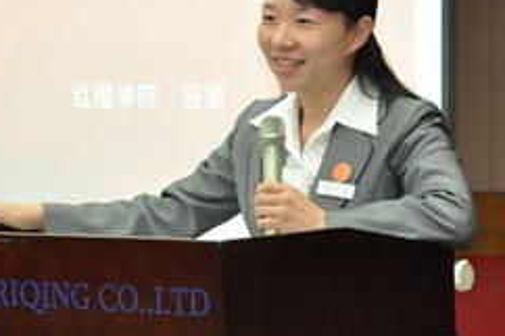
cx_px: 292
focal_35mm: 192
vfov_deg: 7.1
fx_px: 2691
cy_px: 171
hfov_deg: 10.7
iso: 1600
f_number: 5.3
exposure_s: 1/50
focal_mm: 62
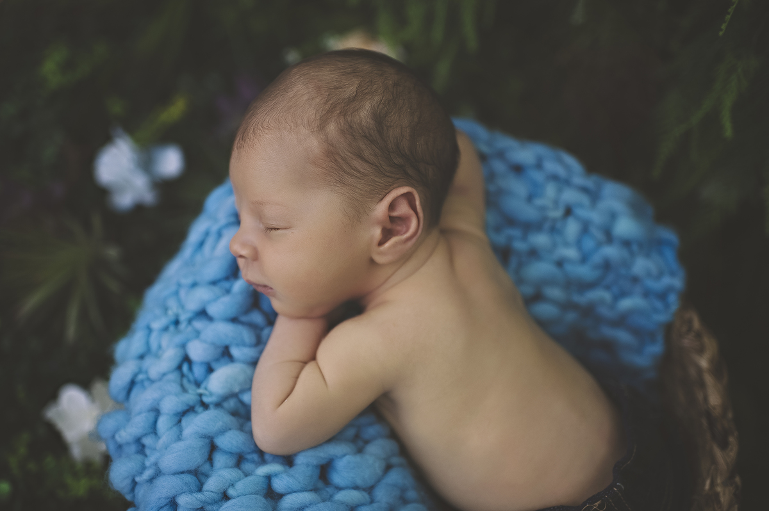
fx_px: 747
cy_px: 256
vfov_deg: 37.8
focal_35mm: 35
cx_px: 384
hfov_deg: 54.5
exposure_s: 1/125
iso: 200
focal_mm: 35
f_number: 2
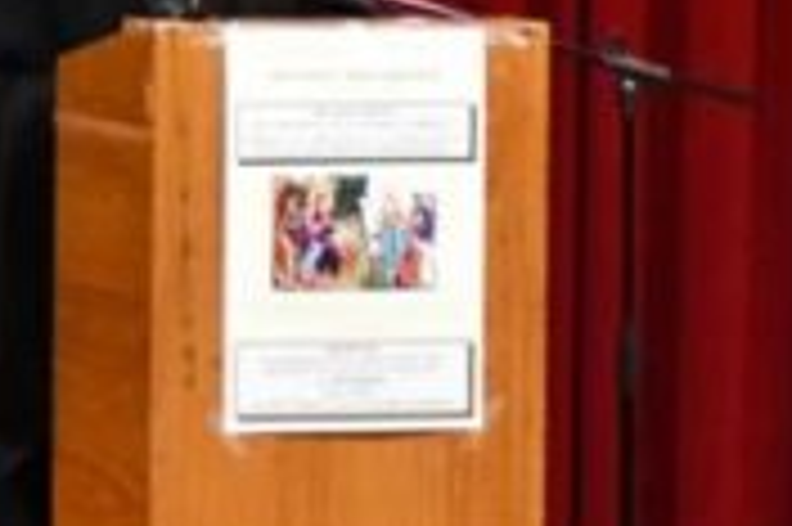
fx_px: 9583
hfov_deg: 4.7
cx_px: 202
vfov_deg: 3.1
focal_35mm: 436
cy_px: 182
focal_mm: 50
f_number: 4.8
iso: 6400
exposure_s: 1/60
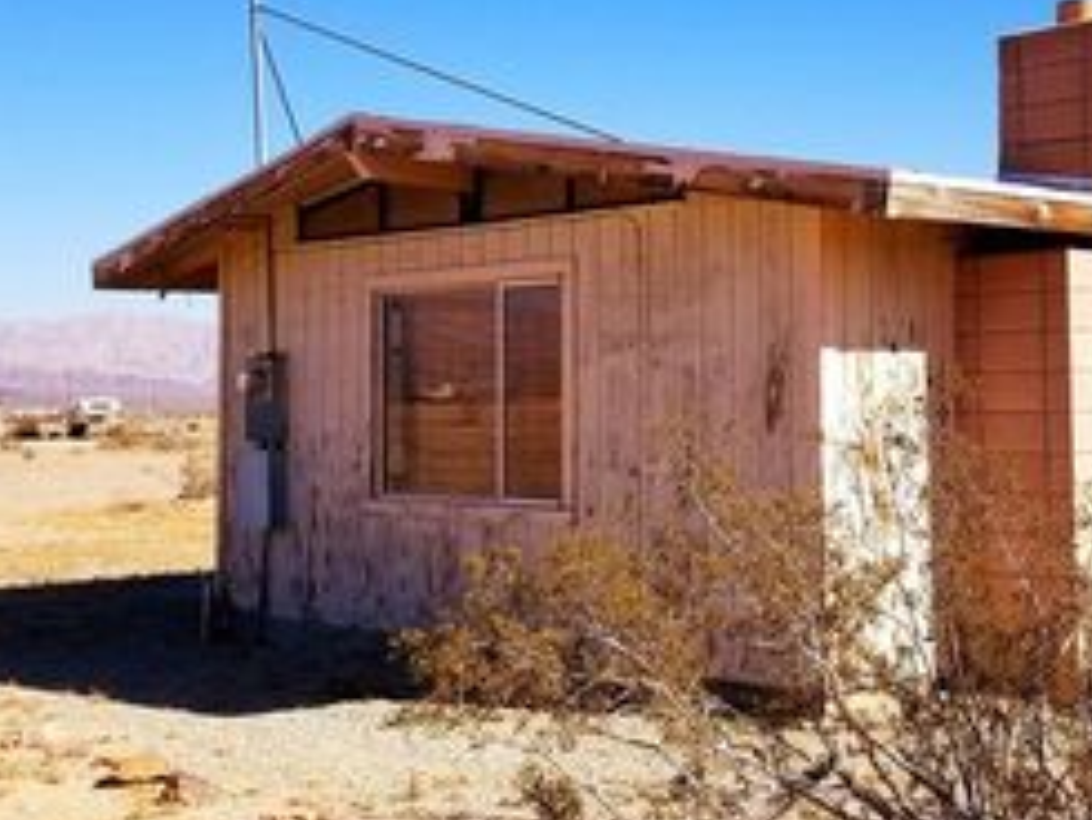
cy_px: 252
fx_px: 1673
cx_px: 851
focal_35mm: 53
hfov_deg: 35.2
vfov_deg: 27.3
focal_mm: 4.3
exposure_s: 1/3368
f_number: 1.7
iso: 50
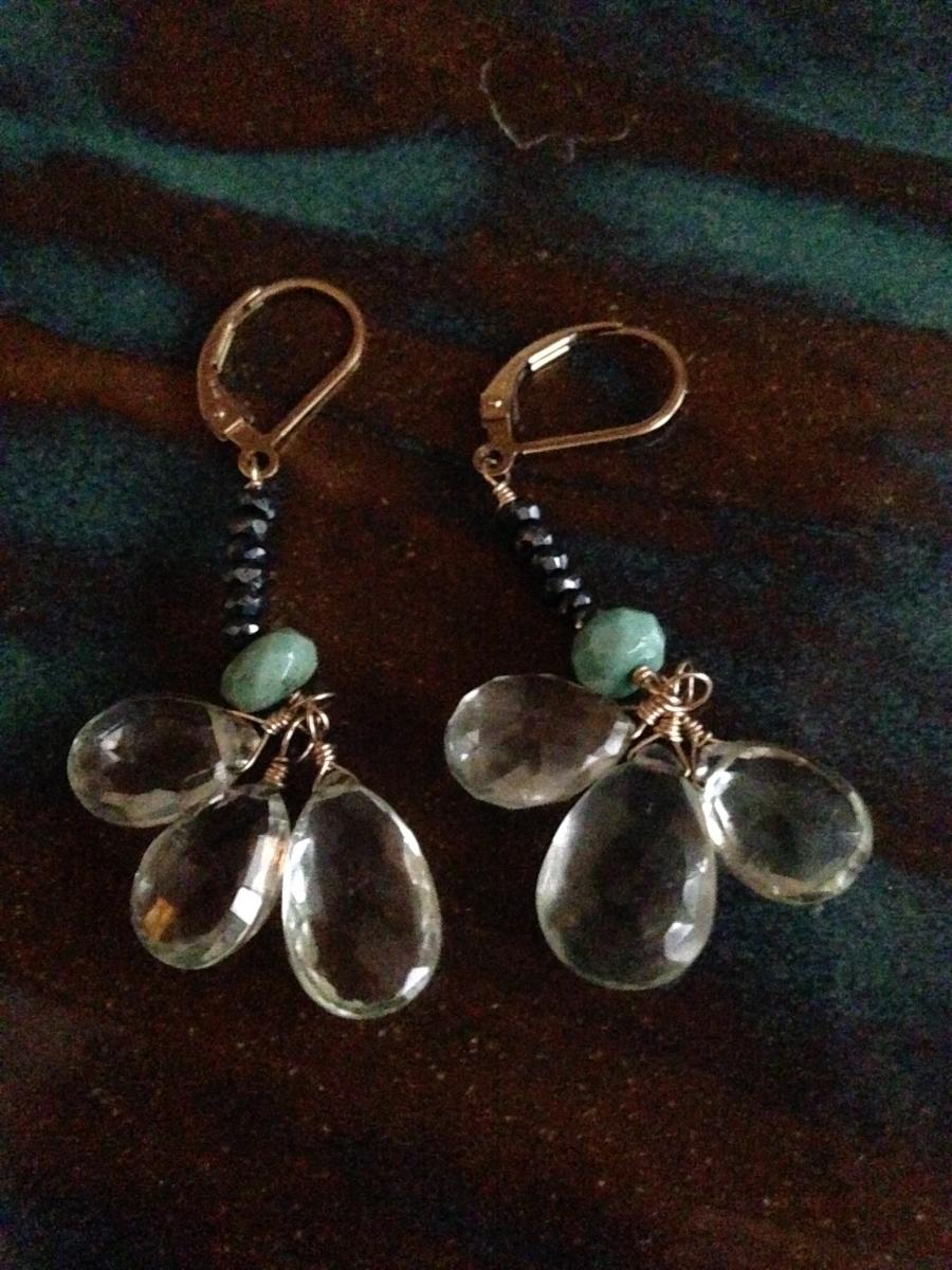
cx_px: 476
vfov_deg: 55.4
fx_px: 1210
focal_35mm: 33
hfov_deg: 42.9
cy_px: 635
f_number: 2.4
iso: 3200
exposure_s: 1/15
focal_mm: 4.12
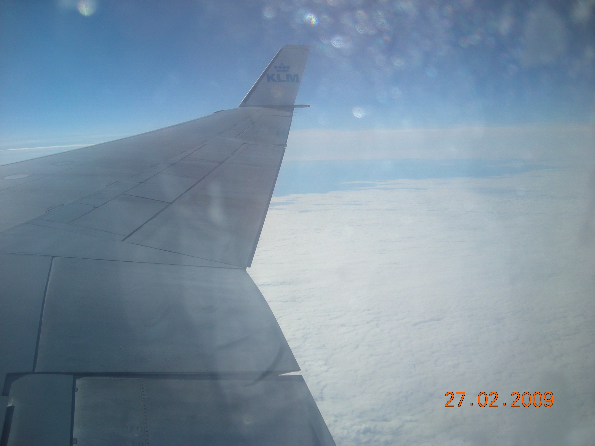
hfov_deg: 49.0
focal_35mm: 38
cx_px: 298
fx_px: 653
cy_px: 223
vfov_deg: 37.7
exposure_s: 1/429
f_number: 6.4
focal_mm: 6.3
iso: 50
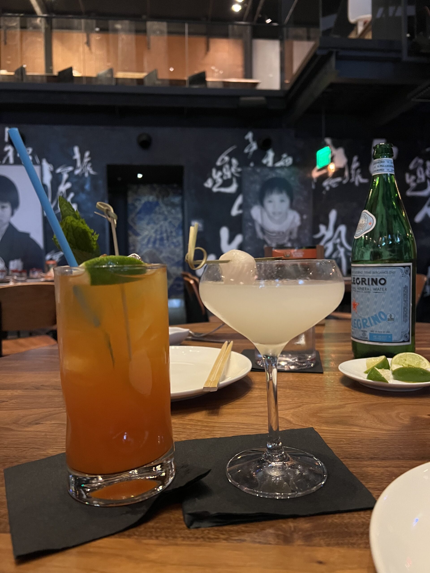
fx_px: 431
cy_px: 286
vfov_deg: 67.3
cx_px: 215
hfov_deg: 53.1
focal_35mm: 26
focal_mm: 5.7
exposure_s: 1/30
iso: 500
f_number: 1.5
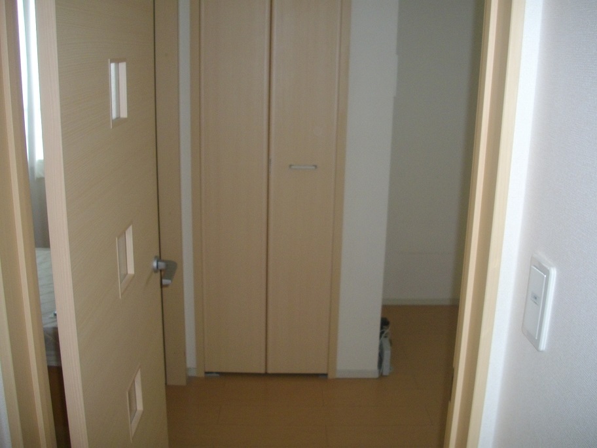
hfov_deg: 50.1
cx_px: 298
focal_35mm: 37
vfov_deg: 38.7
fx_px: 638
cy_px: 224
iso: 200
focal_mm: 6.2
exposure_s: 1/50
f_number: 2.8
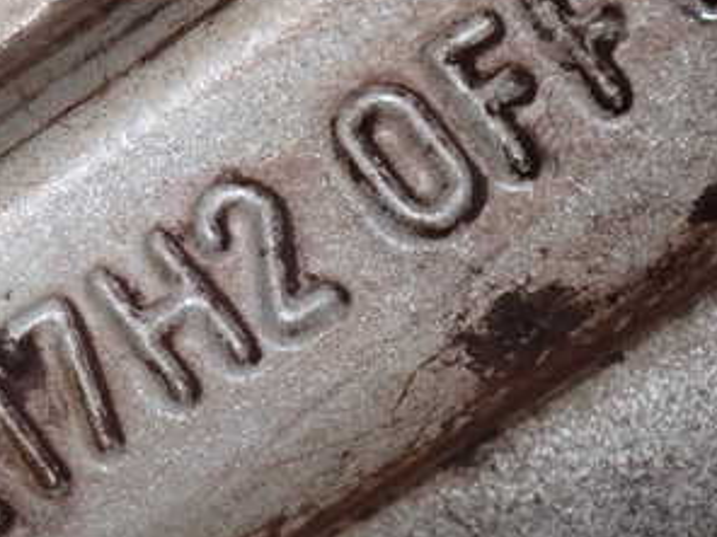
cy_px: 256
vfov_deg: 7.3
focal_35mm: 203
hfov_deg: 9.7
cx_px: 213
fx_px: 4205
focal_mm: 18
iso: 1000
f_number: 4.9
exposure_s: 1/125
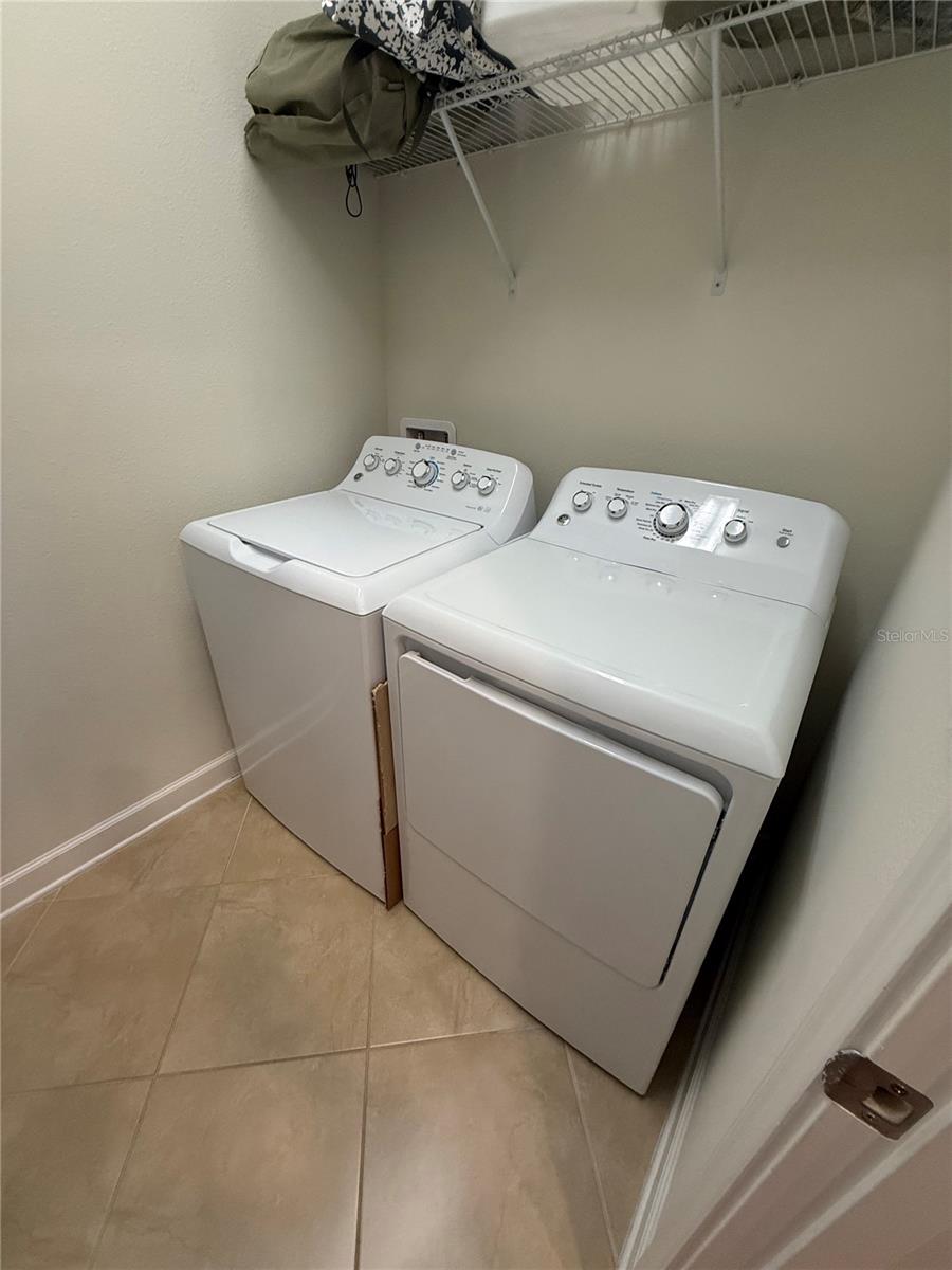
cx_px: 476
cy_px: 635
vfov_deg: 102.1
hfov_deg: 85.7
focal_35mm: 14
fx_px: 513
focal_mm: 2.22
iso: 320
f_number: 2.2
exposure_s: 1/120
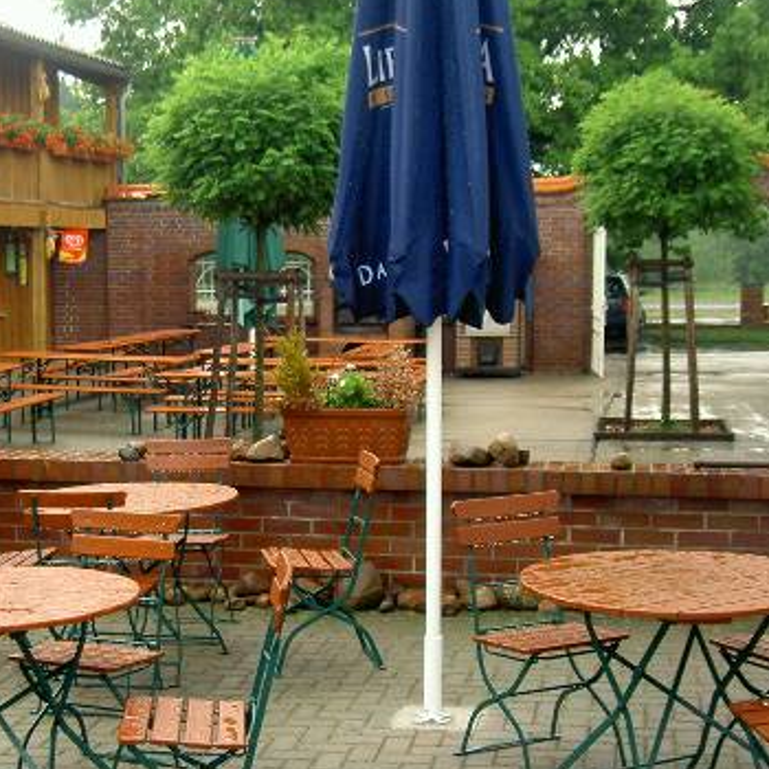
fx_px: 1583
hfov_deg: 27.0
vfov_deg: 27.2
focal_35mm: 63
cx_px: 222
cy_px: 464
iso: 100
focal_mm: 8
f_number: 2.8
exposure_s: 1/60
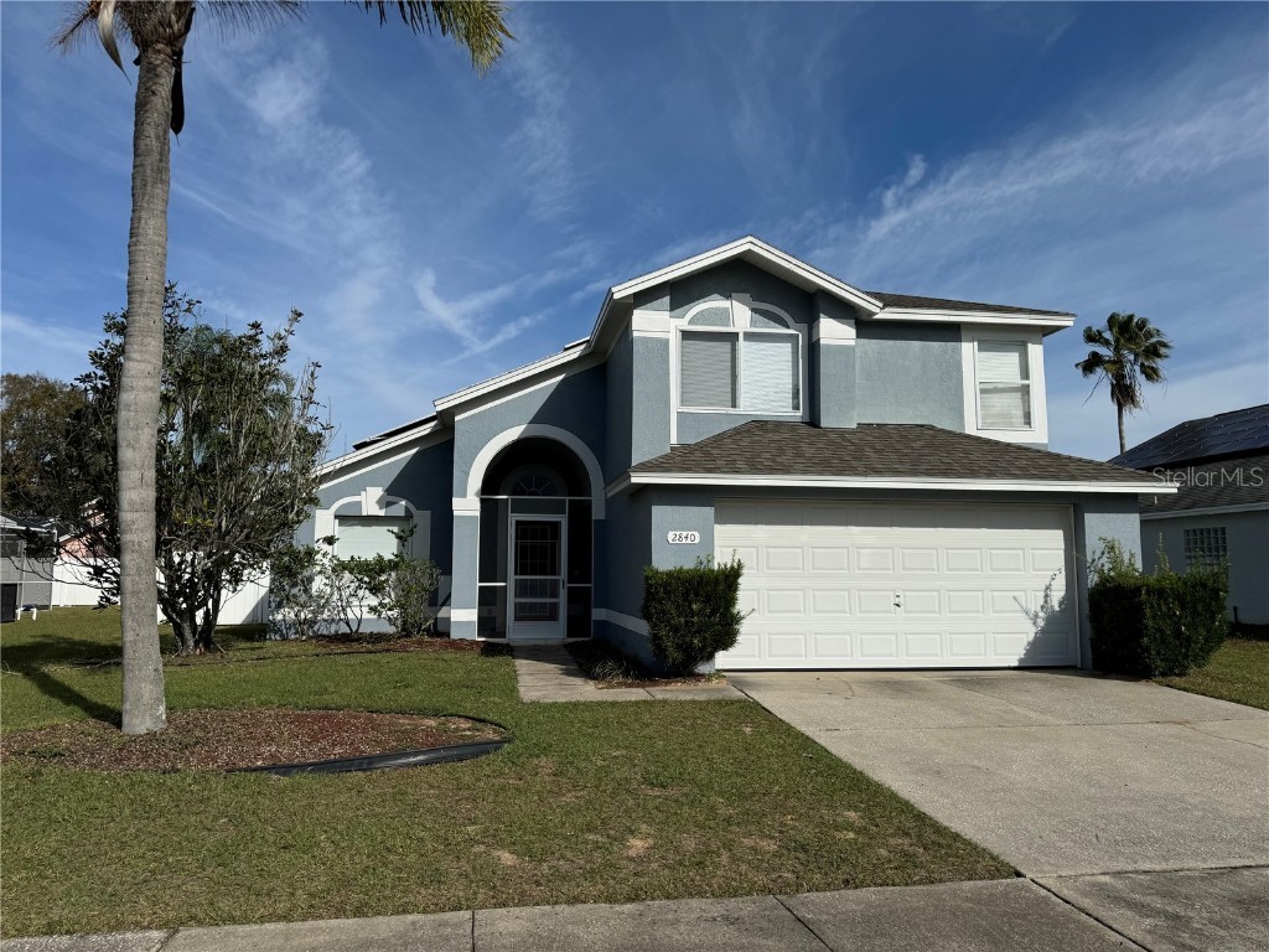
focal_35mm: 24
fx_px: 880
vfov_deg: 56.8
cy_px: 476
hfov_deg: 71.6
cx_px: 634
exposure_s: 1/12346
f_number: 1.78
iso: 80
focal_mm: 6.86
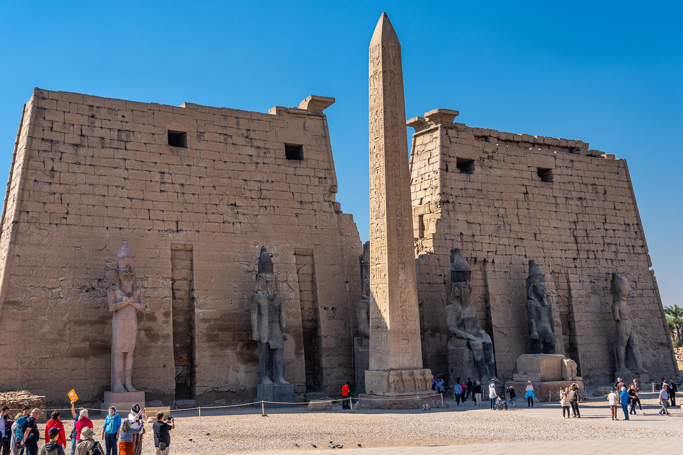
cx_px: 330
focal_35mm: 46
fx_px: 865
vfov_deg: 29.5
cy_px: 216
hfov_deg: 43.1
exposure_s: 1/400
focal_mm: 27.7
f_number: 5.6
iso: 100
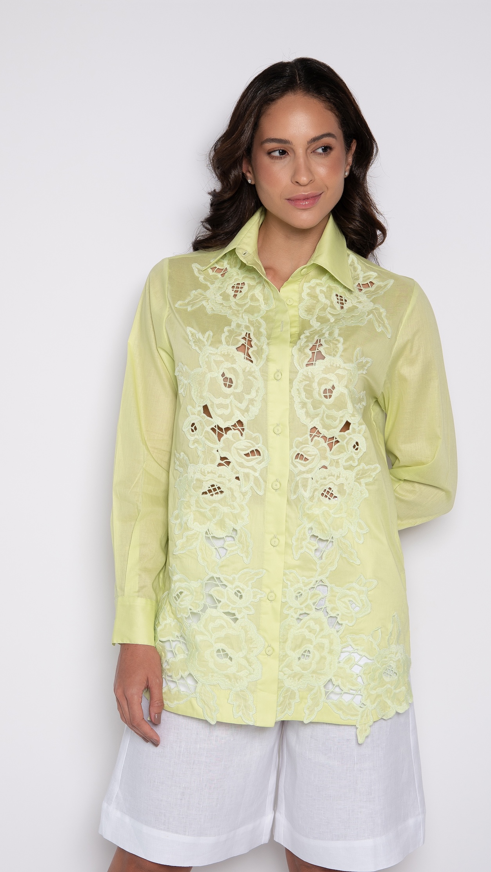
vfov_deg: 39.2
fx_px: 1227
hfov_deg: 22.6
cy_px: 434
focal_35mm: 53
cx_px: 281
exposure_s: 1/125
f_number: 5
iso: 200
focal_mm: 50
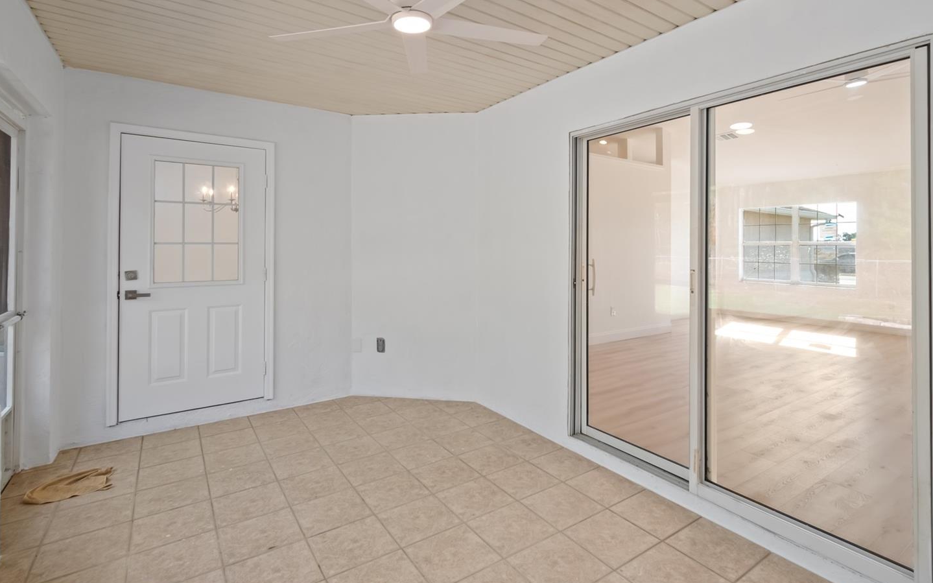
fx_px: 432
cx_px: 495
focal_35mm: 17
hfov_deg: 94.3
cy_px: 242
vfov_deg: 67.5
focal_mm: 10
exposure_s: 1/25
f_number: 9
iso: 250
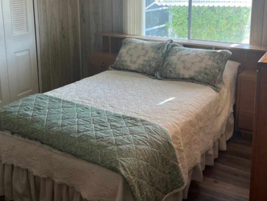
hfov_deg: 45.7
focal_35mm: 41
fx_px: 316
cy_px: 45
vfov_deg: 34.2
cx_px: 148
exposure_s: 1/120
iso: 64
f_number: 1.6
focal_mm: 5.1
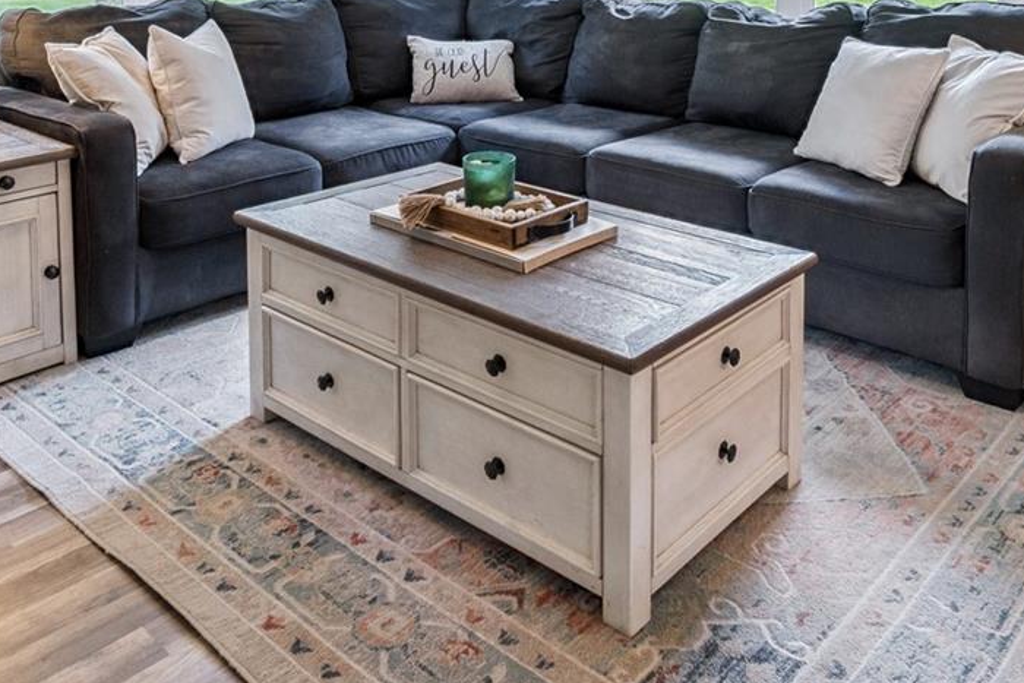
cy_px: 157
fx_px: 910
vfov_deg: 39.8
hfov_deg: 58.7
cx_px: 531
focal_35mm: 32
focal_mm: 14
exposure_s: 1/30
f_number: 8
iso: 400
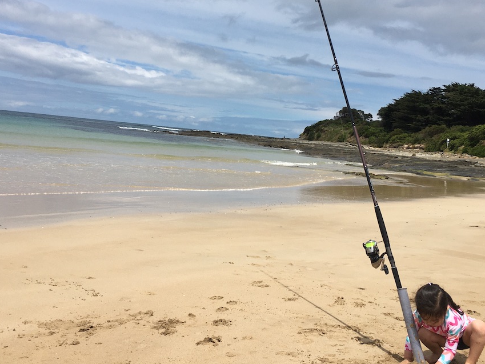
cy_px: 147
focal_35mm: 41
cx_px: 246
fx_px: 575
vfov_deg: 35.0
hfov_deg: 45.8
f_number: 2.2
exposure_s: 1/3497
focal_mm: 4.15
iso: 25
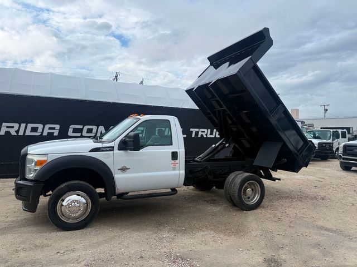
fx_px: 248
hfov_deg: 71.6
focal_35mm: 24
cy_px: 134
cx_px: 178
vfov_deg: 56.8
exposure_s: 1/3425
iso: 80
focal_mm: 6.76
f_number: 1.78
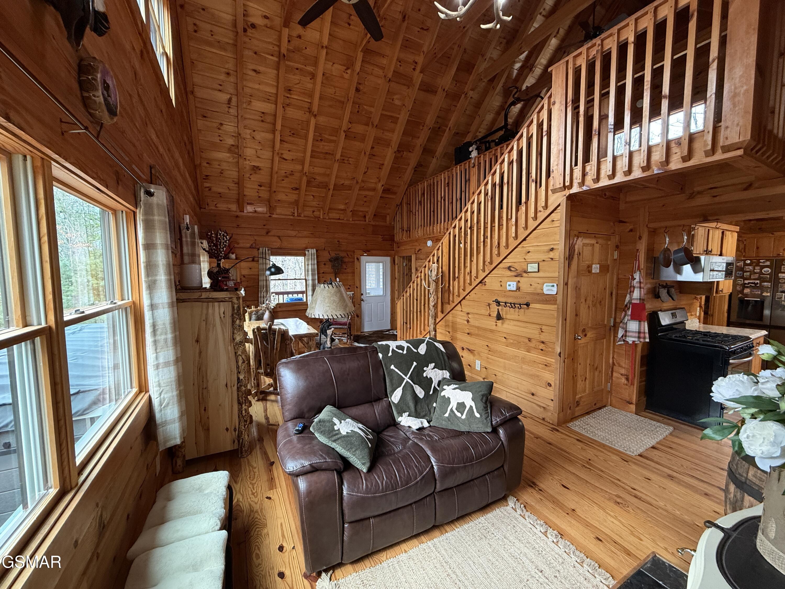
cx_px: 392
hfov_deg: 102.1
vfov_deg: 85.7
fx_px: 317
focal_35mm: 14
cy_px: 294
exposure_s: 1/60
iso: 320
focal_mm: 2.22
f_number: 2.2
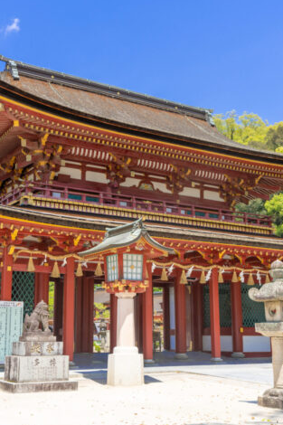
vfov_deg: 42.8
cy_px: 214
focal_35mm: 46
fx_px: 543
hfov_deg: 29.2
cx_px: 116
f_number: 2.8
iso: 100
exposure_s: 1/1250
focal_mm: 30
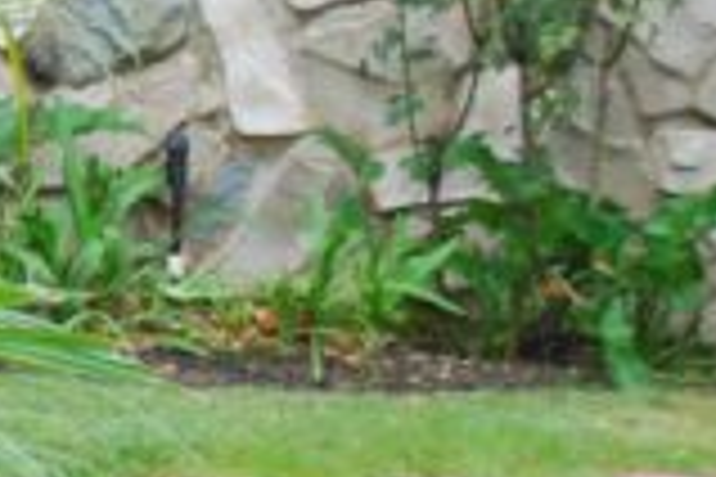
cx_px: -1045
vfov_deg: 6.1
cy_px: 220
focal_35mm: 227
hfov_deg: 8.3
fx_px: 4514
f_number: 5.6
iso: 800
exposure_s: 1/160
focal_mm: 30
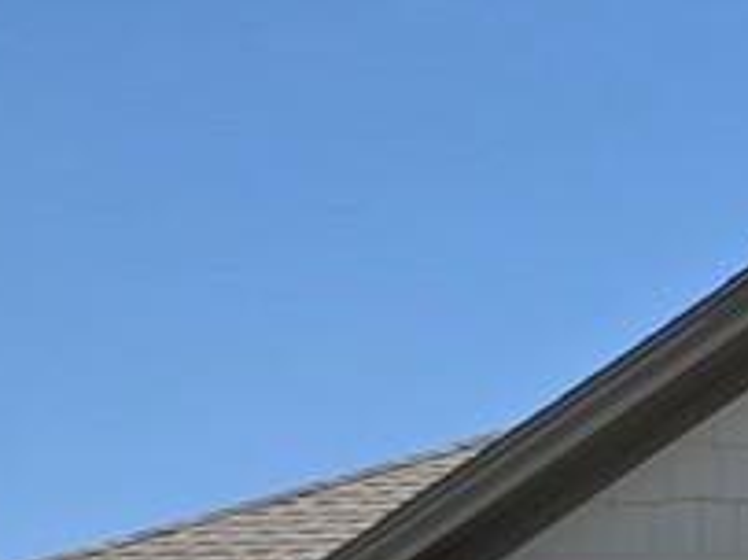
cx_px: 1419
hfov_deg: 14.5
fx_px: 2505
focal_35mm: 116
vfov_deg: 11.9
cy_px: 965
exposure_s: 1/7944
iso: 80
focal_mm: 6.3
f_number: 1.7
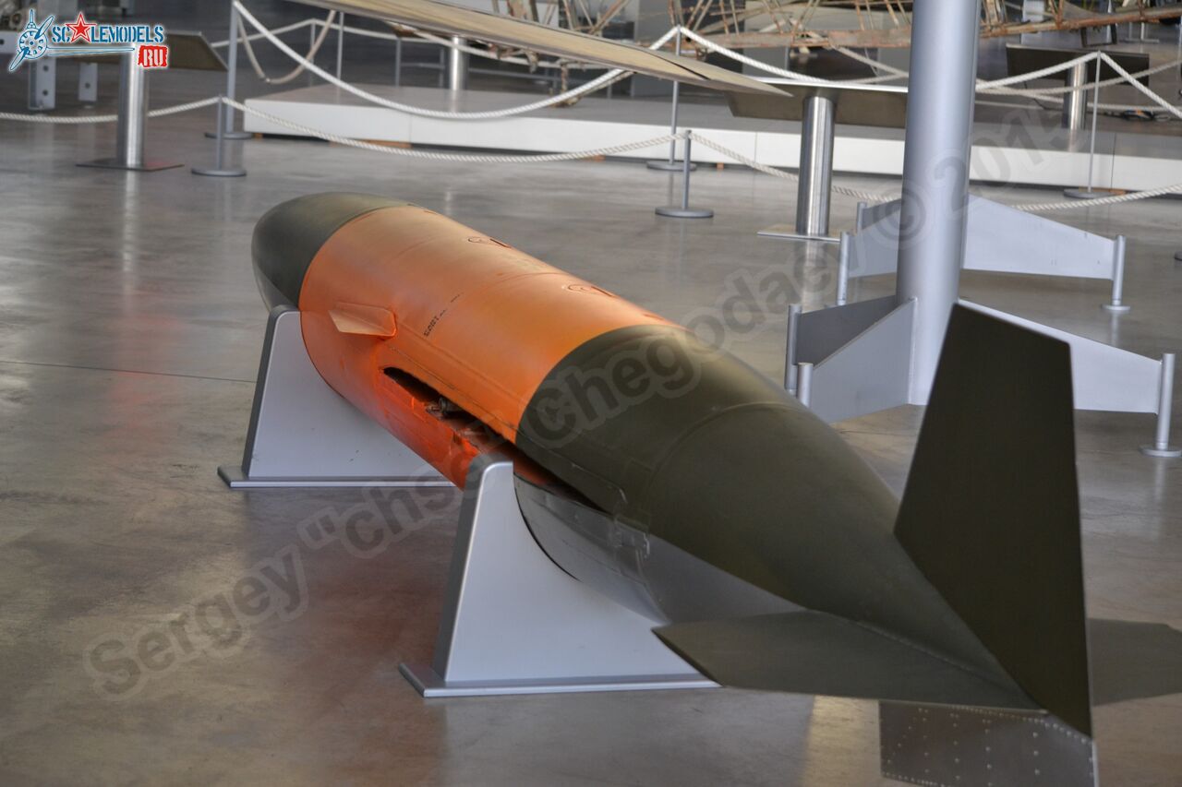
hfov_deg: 23.4
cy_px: 394
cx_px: 591
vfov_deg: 15.7
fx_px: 2856
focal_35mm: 87
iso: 560
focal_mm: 58
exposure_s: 1/60
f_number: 4.5
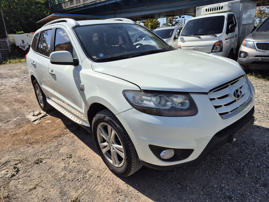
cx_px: 134
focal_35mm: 23
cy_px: 101
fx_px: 179
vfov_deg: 58.9
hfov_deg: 73.9
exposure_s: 1/2528
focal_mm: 5.4
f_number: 1.8
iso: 25
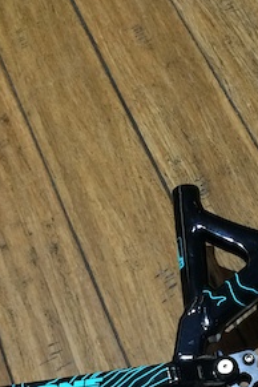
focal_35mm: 83
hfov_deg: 16.3
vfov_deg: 24.0
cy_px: 328
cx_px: 230
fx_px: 892
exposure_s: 1/33
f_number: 2.2
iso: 200
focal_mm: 4.15
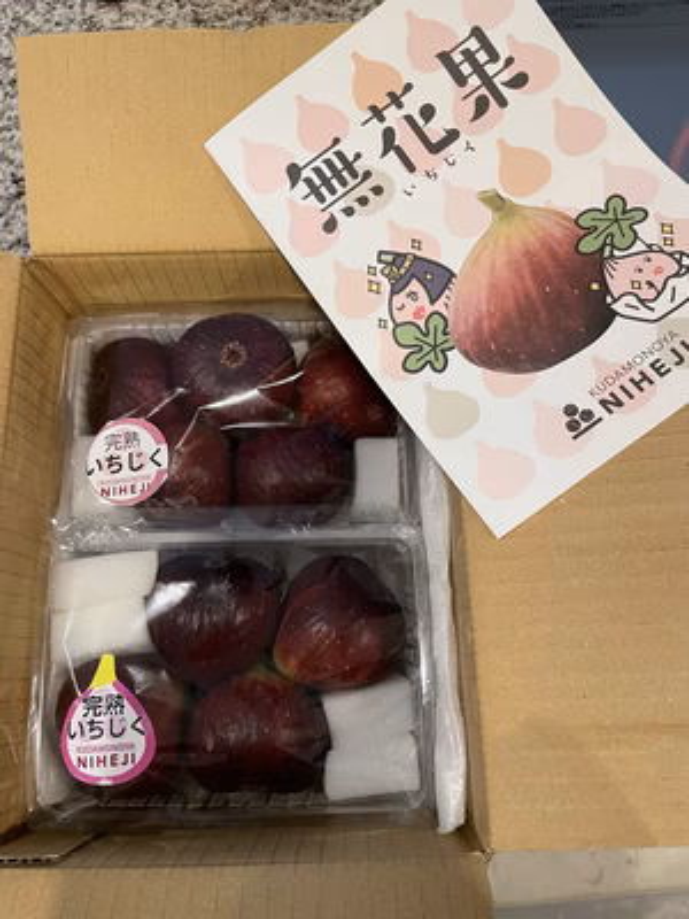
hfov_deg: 53.1
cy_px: 460
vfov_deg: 67.3
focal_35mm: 26
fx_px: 690
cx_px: 344
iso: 200
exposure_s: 1/60
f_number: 1.6
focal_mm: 4.2
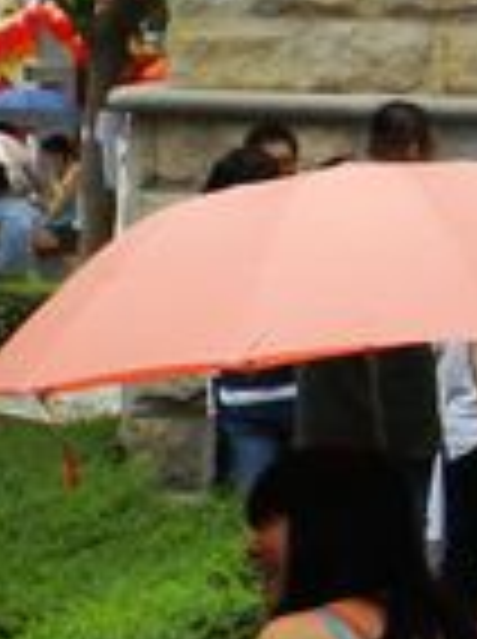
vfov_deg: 5.3
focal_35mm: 375
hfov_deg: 3.9
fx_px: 6911
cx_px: 1350
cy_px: 322
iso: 160
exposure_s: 1/400
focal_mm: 13.5
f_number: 5
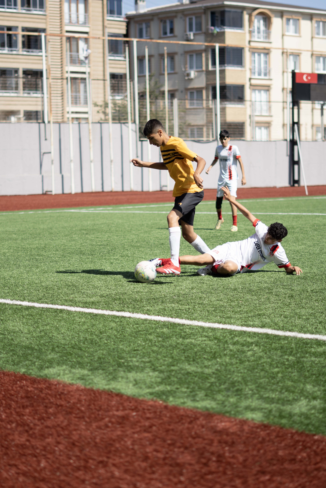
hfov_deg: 18.2
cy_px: 244
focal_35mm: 75
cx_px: 163
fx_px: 1019
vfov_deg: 27.0
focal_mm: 50
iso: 250
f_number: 1.8
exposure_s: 1/8000
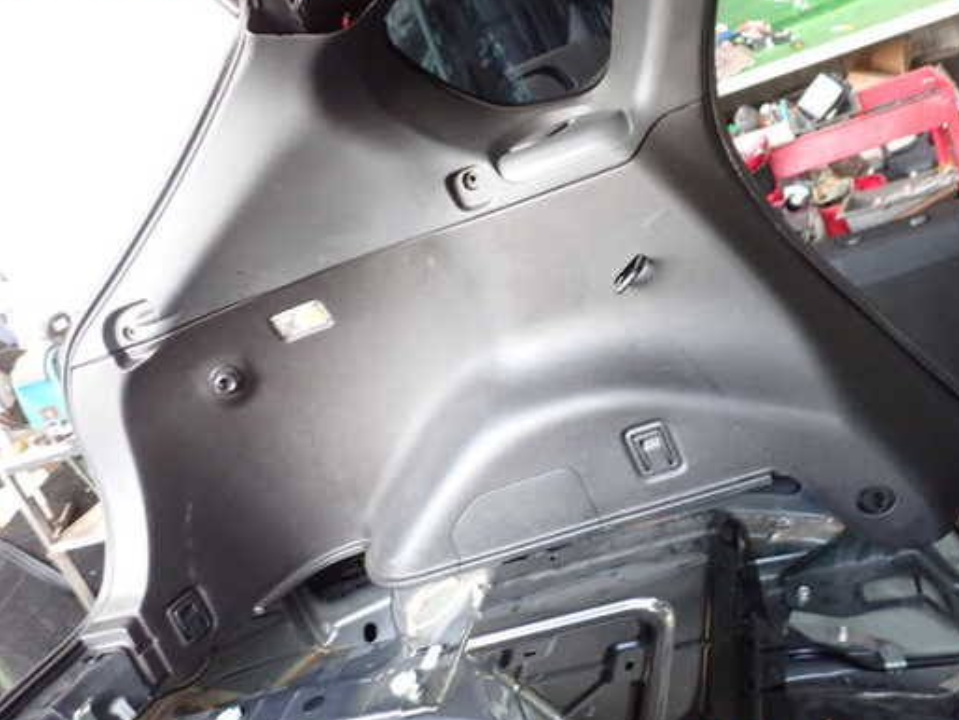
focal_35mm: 35
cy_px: 360
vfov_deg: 40.7
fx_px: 970
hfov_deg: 52.4
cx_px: 558
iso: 800
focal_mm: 5.4
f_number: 2.3
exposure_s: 1/20
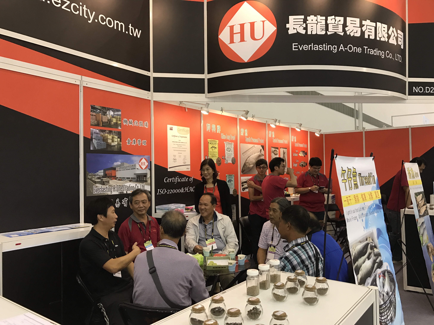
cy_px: 162
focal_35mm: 28
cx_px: 217
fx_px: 351
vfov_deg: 49.7
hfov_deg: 63.4
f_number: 1.8
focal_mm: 3.99
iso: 40
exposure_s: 1/30
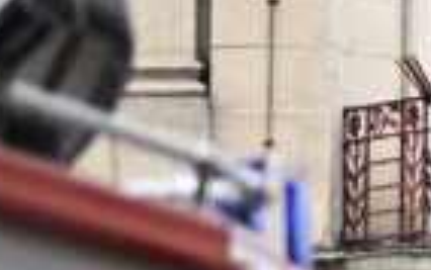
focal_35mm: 625
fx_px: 7347
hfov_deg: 3.3
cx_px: 1460
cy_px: 538
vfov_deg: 2.1
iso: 320
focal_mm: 85
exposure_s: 1/2500
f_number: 2
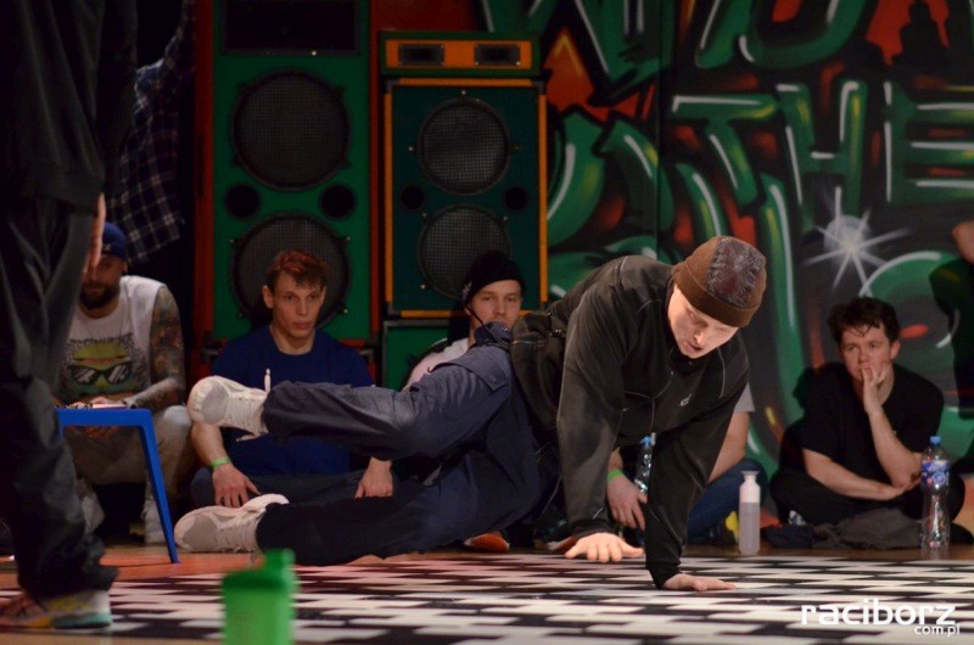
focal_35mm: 128
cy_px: 322
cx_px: 487
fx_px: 3443
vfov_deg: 10.7
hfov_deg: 16.1
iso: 1600
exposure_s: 1/640
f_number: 2.2
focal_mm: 85
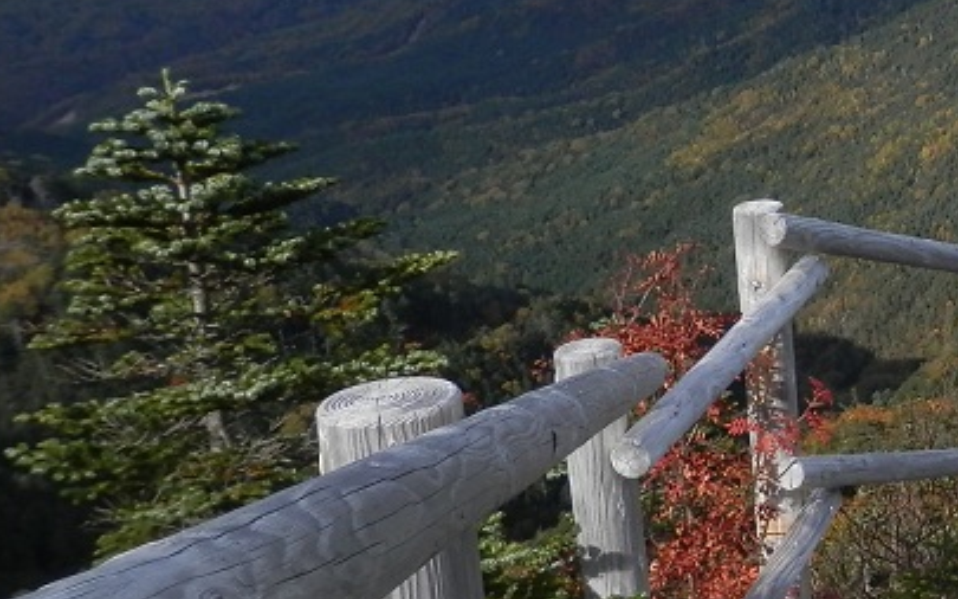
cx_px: 1180
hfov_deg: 26.8
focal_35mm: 67
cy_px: 197
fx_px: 1749
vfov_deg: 19.4
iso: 80
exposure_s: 1/800
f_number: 3
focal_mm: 4.5
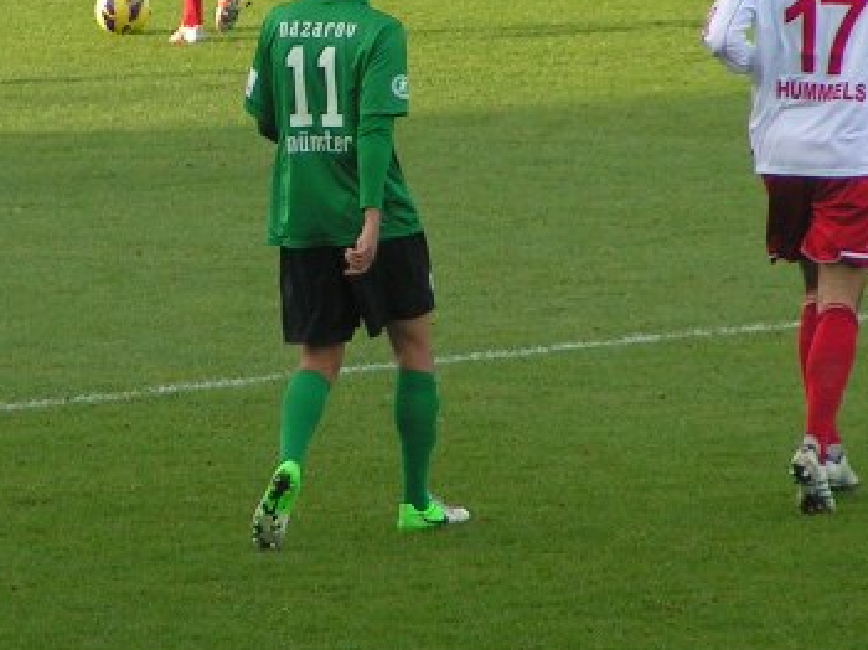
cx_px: 211
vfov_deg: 2.0
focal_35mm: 746
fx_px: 18693
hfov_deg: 2.7
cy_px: 77
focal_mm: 49.8
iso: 100
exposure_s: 1/400
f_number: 3.5
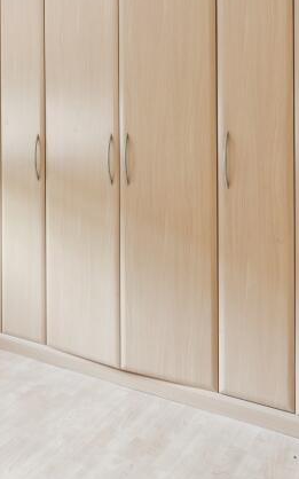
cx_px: -9
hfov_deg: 29.6
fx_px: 522
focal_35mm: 40
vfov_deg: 48.5
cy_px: 159
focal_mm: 16
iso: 640
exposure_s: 1/4
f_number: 6.3
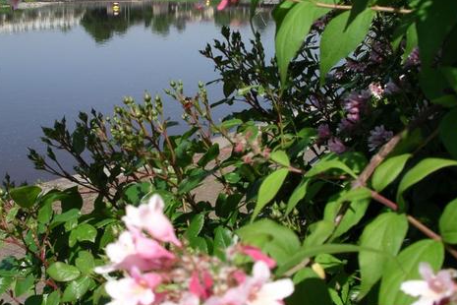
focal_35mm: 53
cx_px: 151
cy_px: 136
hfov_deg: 37.1
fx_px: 673
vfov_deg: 25.5
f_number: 5.6
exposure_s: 1/400
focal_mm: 7.8
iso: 64
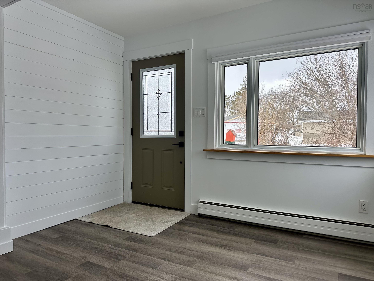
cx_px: 187
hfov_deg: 71.6
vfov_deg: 56.8
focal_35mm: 24
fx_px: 259
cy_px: 140
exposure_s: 1/1019
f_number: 1.78
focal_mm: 6.86
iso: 80
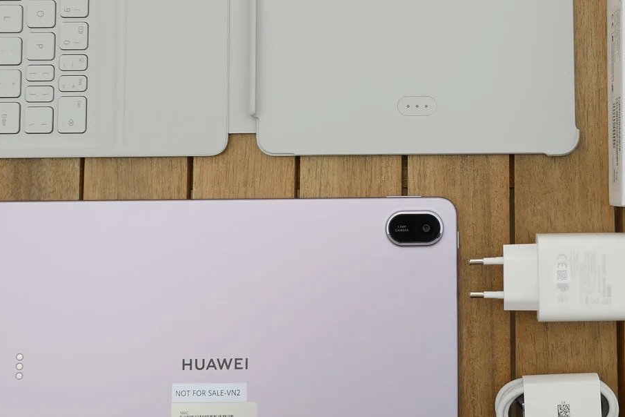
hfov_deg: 32.1
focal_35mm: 61
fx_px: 1059
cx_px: 493
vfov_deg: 22.1
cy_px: 107
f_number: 5.6
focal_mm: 13
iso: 200
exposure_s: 1/400
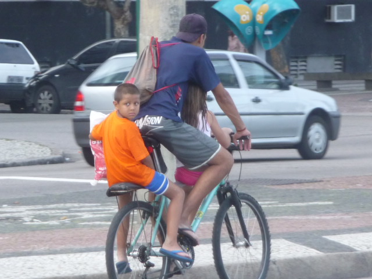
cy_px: 140
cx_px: 186
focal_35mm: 472
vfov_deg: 3.2
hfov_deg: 4.2
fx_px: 5072
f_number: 4.9
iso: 200
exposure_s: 1/125
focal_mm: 47
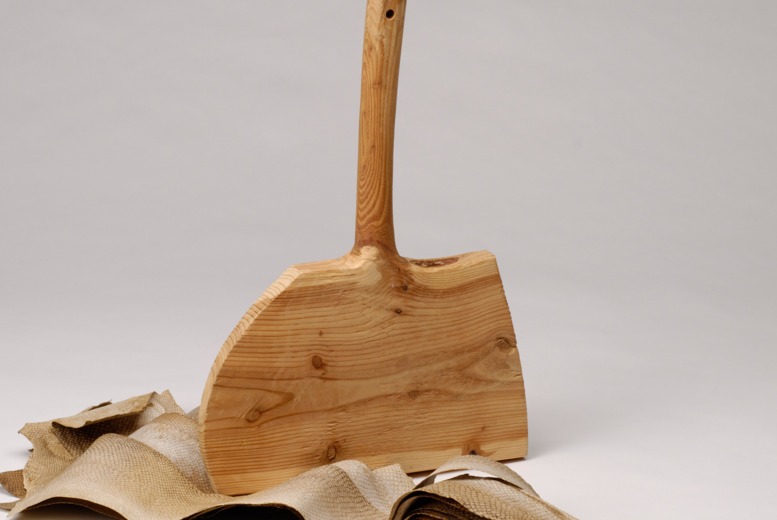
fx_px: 2917
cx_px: 365
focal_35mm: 135
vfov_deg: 10.2
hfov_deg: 15.2
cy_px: 244
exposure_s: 1/125
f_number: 16
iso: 100
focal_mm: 60
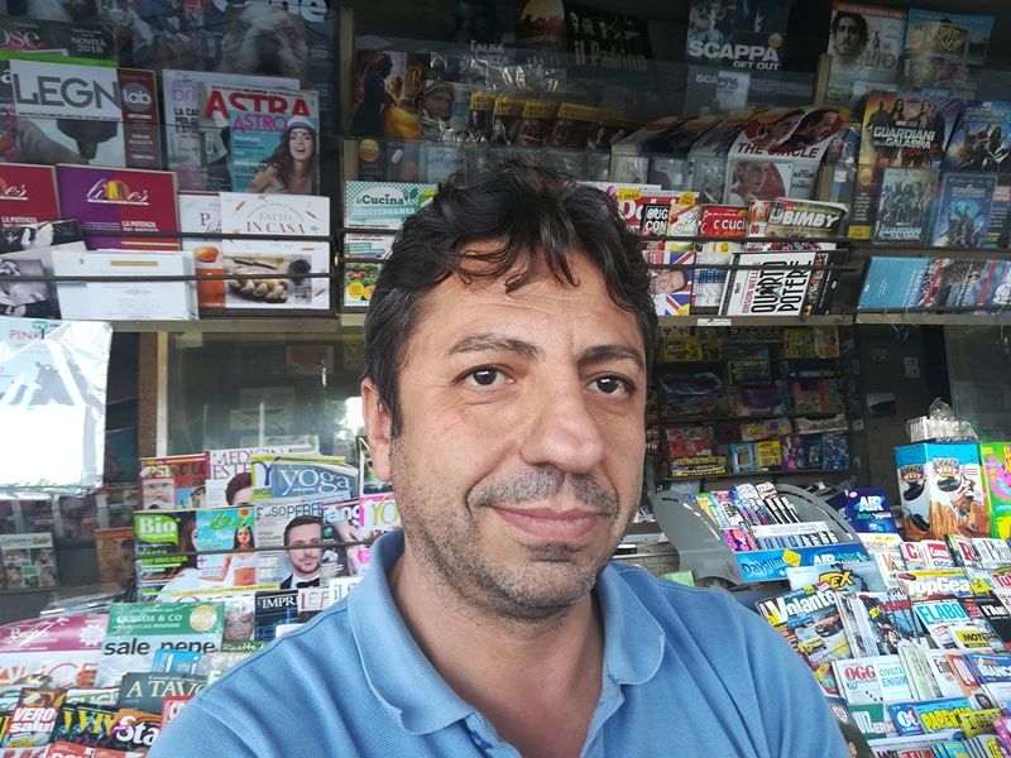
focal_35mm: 26
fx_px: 759
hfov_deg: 67.3
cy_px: 379
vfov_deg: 53.1
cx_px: 506
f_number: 2.2
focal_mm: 3.83
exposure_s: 1/50
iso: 64
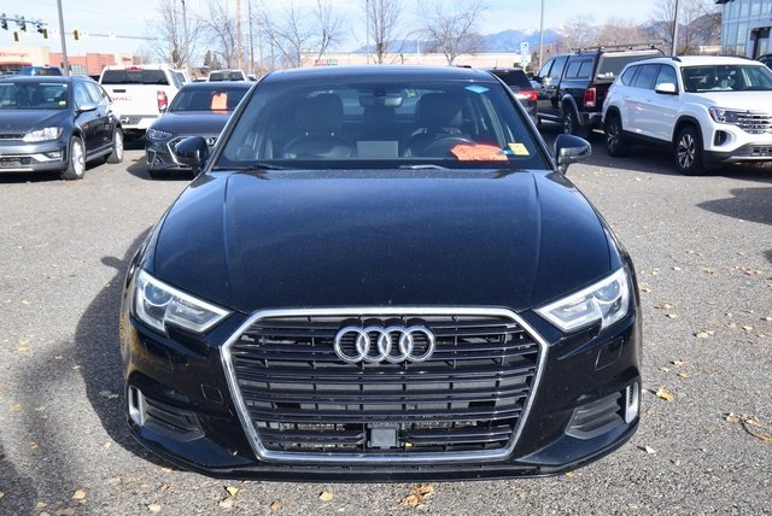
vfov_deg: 36.9
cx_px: 386
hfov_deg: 53.1
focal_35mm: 36
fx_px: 773
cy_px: 258
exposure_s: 1/200
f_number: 10
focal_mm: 24
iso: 400
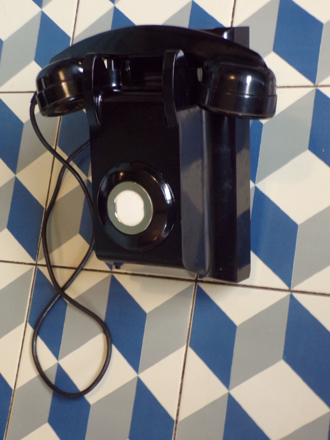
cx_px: 169
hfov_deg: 25.2
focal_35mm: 58
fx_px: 737
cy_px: 214
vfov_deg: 33.2
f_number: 3.7
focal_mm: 10.1
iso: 400
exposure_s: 1/7
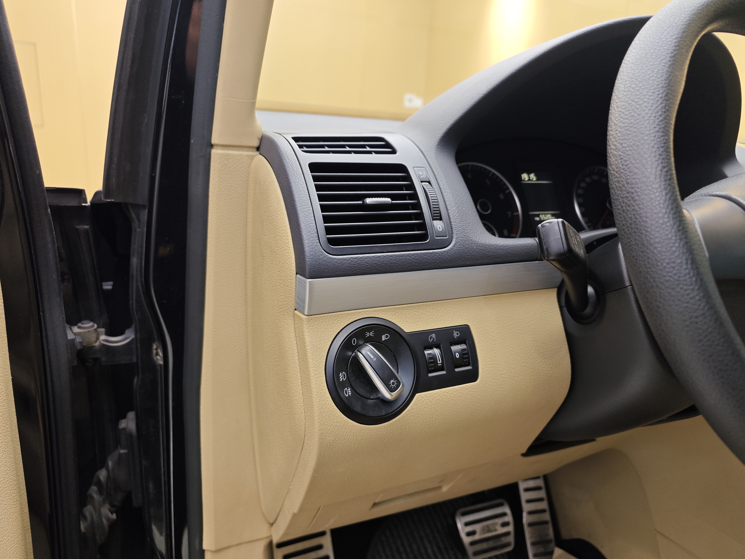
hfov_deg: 73.9
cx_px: 372
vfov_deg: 58.9
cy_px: 280
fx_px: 495
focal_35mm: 23
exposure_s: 1/75.2
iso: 400
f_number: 1.9
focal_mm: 8.7
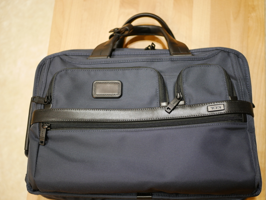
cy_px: 101
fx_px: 392
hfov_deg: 37.5
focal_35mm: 51
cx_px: 135
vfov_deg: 28.6
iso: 800
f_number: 1.7
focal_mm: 25
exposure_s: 1/60
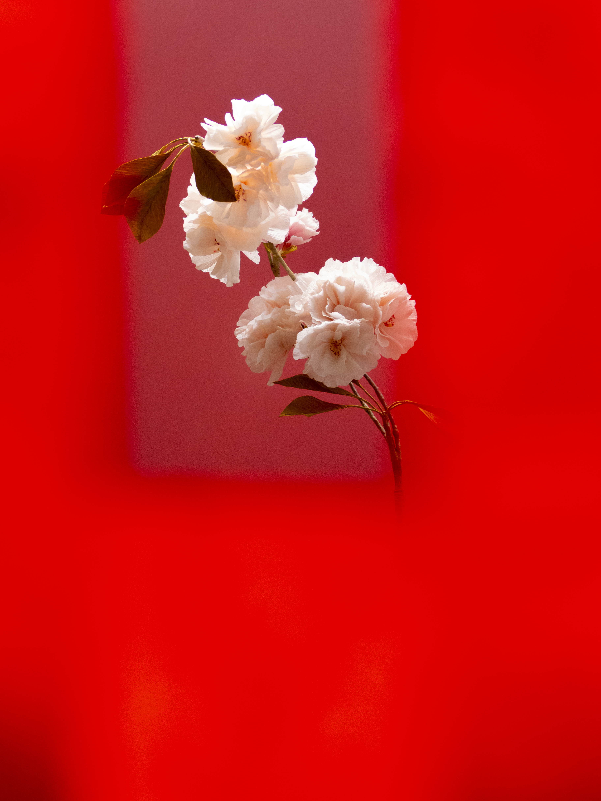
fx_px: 1505
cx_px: 300
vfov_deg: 29.8
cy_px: 400
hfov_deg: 22.6
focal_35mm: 65
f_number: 3.5
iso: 1600
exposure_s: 1/20
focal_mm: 21.81
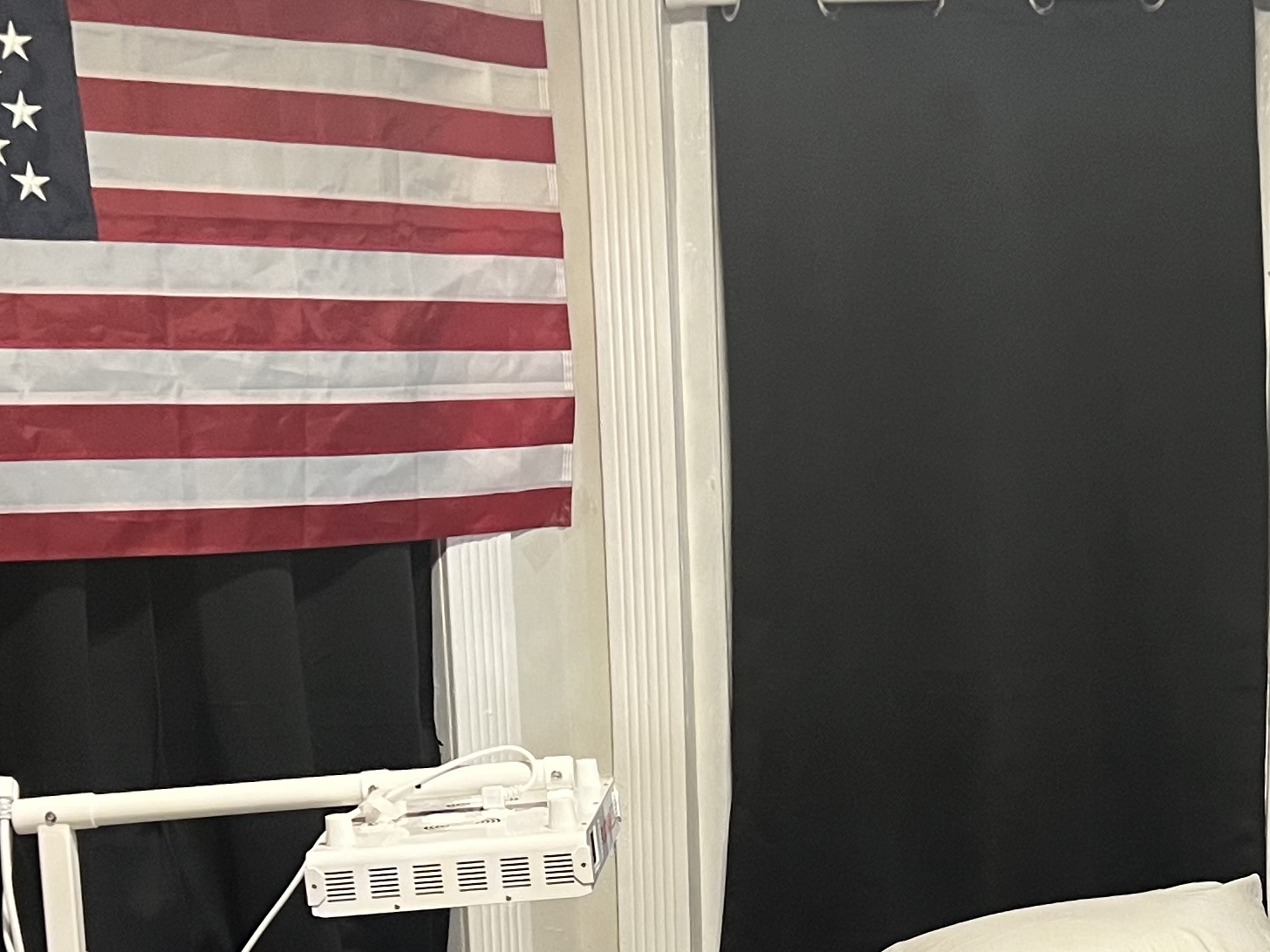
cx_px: 923
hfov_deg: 26.7
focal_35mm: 72
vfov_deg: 19.7
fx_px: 2642
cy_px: 997
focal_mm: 5.7
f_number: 1.5
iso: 500
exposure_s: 1/60
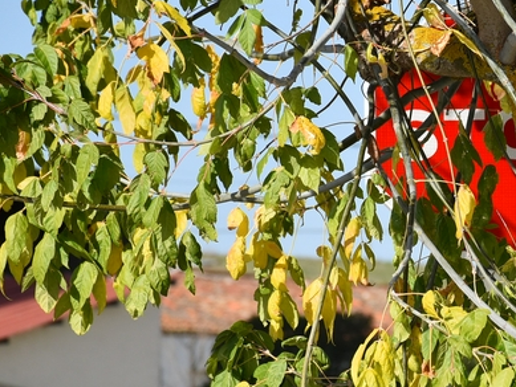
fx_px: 5771
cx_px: 512
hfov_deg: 5.1
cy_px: 260
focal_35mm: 387
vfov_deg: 3.8
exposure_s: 1/640
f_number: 6.3
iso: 200
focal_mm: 116
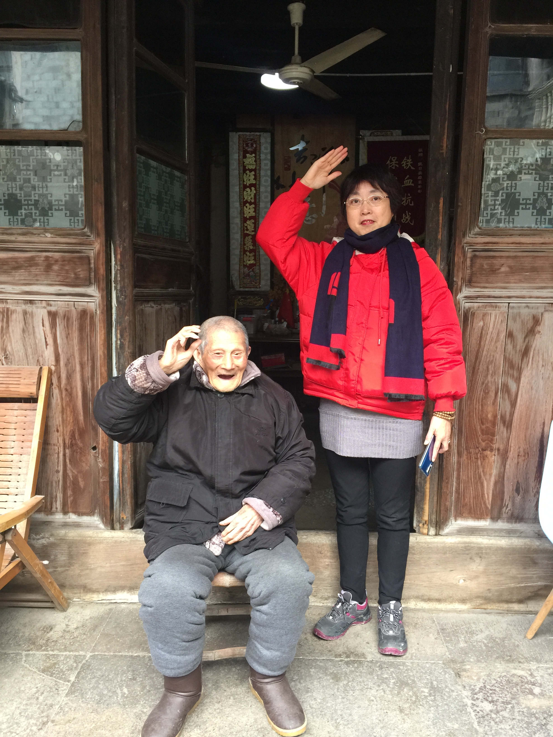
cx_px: 276
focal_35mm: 29
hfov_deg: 48.2
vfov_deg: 61.7
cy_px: 368
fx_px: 618
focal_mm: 4.15
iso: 64
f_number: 2.2
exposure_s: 1/33
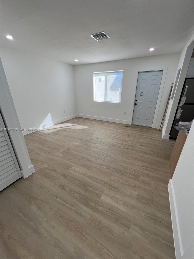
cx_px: 97
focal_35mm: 13
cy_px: 130
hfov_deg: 89.9
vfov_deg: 106.2
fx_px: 97
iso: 64
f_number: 1.8
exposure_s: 1/120
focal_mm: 1.57
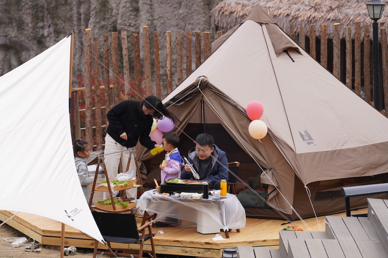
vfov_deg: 6.9
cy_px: 129
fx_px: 2155
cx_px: 194
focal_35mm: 200
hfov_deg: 10.3
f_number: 5
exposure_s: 1/400
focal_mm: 200
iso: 100
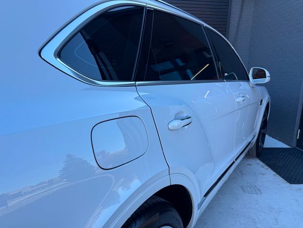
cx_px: 152
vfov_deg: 56.8
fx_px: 210
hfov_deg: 71.6
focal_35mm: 24
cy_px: 114
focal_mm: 6.76
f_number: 1.78
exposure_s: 1/805
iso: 80
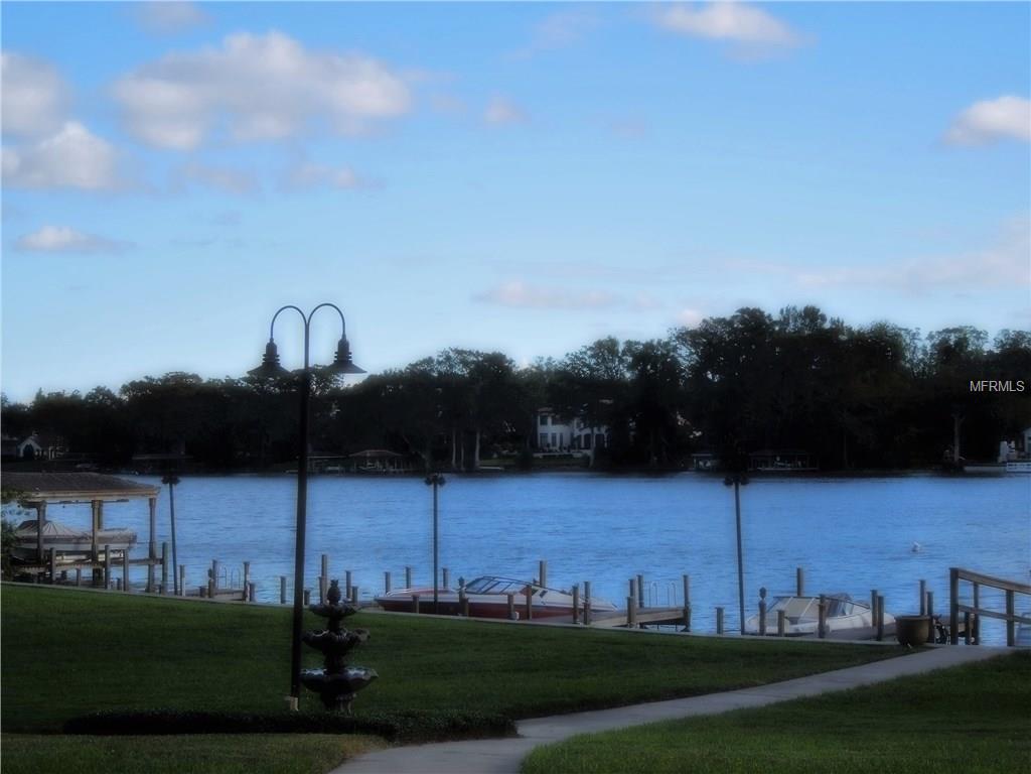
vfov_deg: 21.3
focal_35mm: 69
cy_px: 387
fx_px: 2055
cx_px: 516
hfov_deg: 28.2
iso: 100
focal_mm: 12.5
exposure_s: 1/500
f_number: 4.4
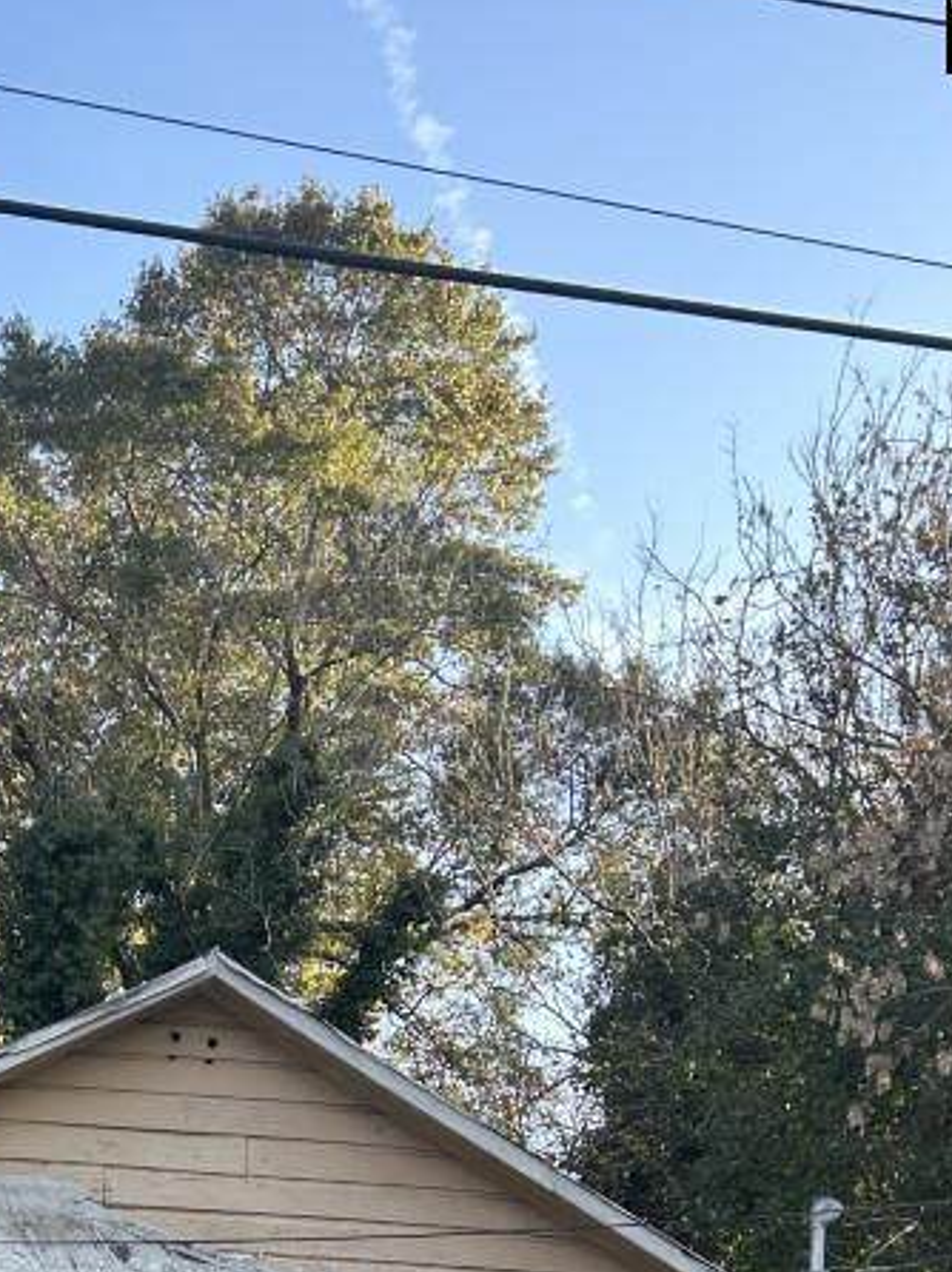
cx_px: 66
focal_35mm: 63
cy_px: 1469
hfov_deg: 22.6
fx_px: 2312
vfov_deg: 27.5
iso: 50
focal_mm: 5.7
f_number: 1.5
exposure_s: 1/394
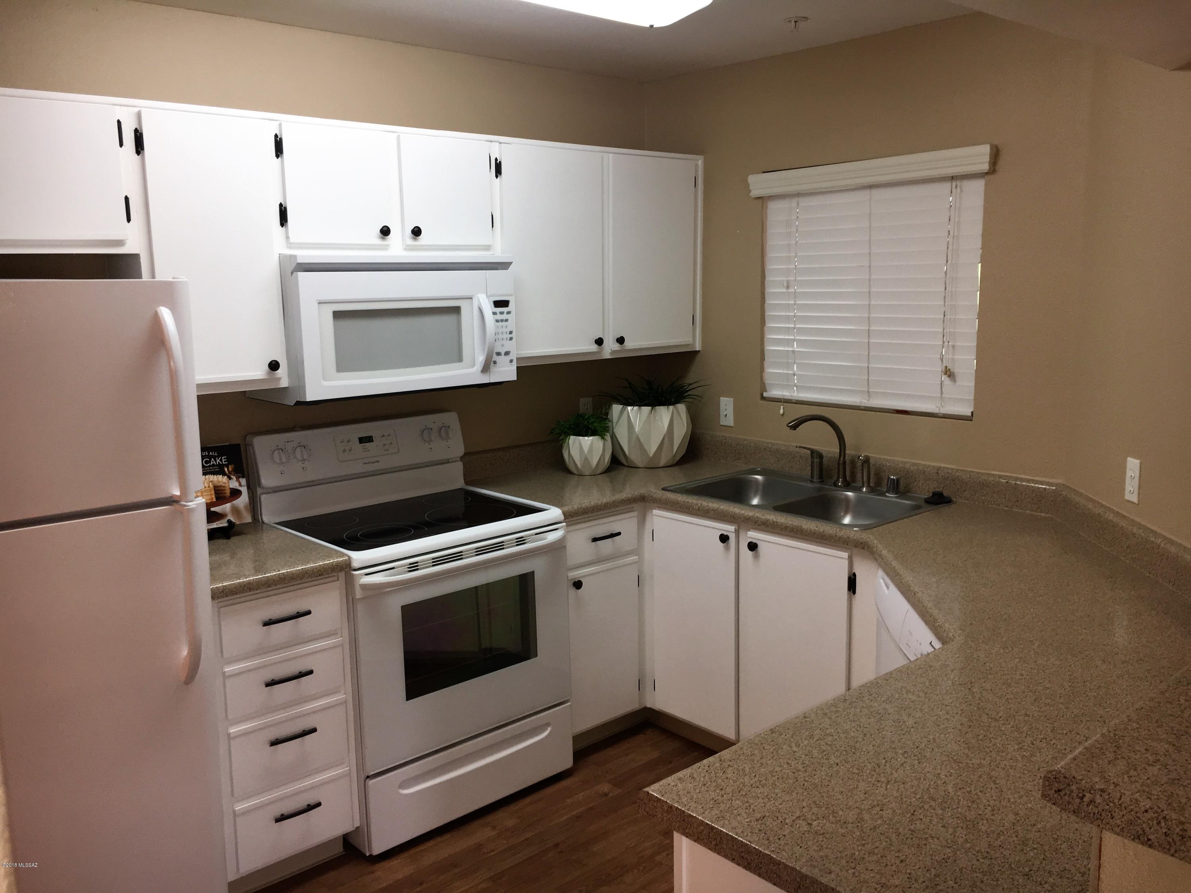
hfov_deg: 61.7
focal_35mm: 29
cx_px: 596
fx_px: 998
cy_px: 446
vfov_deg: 48.2
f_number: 2.2
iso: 40
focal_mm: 4.15
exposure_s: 1/30
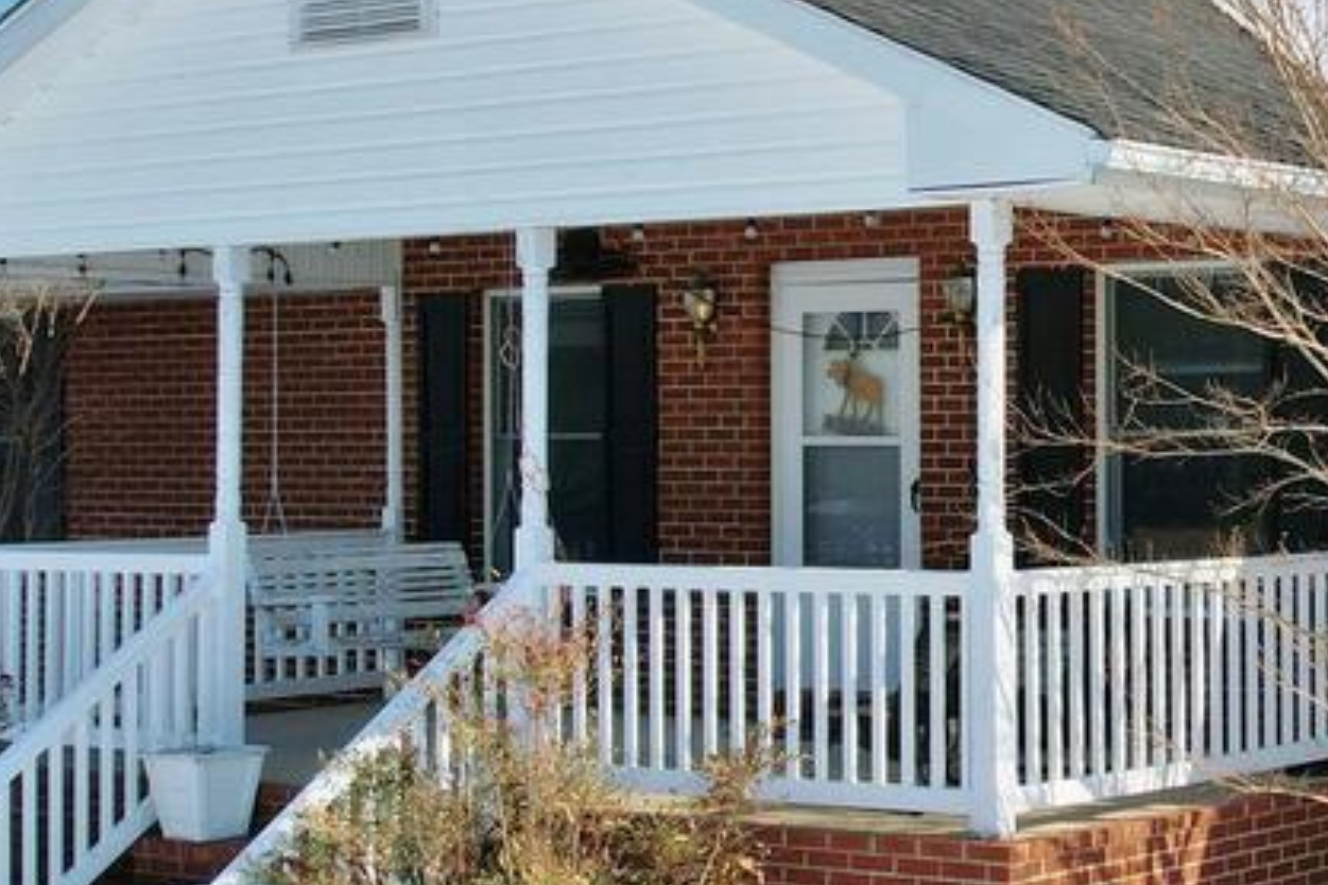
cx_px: 1306
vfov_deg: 17.9
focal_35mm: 76
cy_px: 414
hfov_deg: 25.4
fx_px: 2803
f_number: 2.8
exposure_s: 1/4000
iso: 140
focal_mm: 8.38
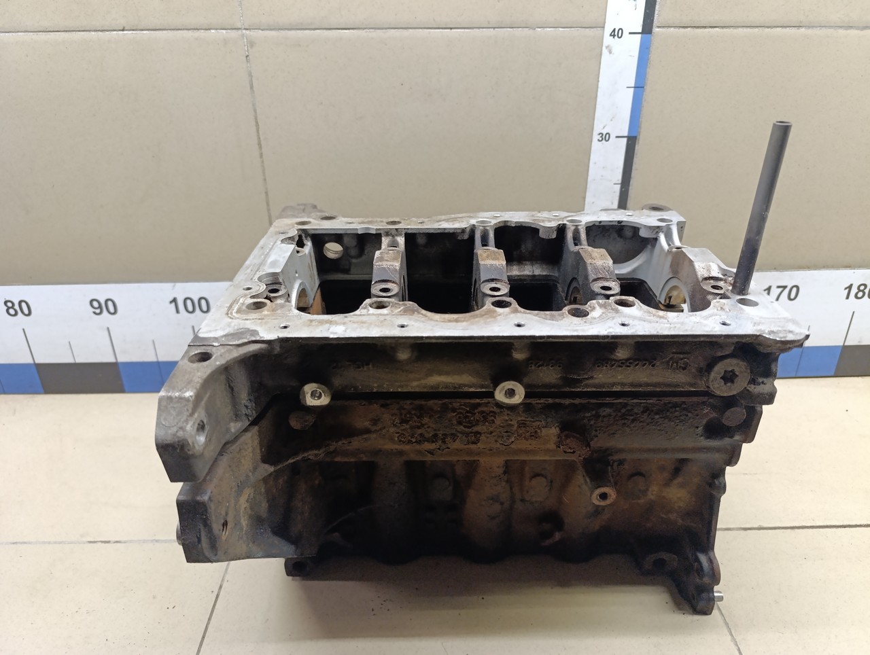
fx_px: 579
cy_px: 328
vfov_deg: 59.0
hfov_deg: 73.8
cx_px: 435
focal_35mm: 23
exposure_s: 1/100
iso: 800
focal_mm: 6.14
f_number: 1.6
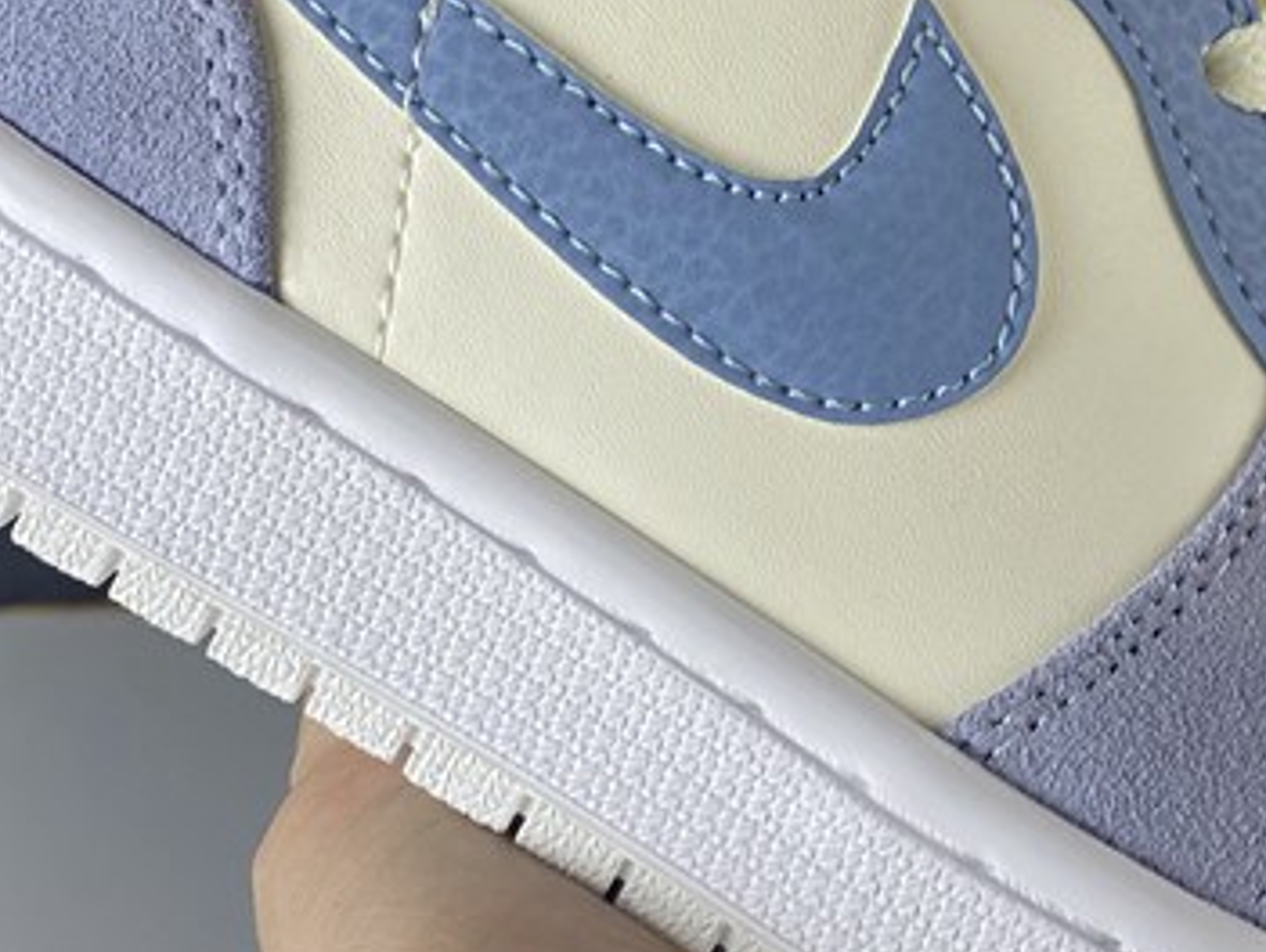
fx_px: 2709
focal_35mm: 74
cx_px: 992
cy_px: 335
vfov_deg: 19.9
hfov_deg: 25.9
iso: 80
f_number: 1.8
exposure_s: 1/100
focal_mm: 4.25
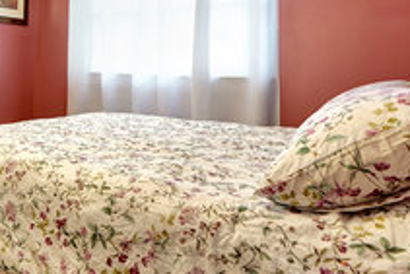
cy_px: 74
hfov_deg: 50.3
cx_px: 36
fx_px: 376
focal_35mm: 33
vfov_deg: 39.1
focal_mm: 16
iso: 400
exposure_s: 1/8
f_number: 7.1
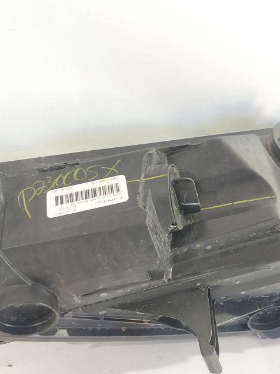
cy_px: 206
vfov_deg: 37.5
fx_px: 550
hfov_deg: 28.3
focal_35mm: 51
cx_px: 194
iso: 211
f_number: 1.79
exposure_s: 1/33
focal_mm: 4.71
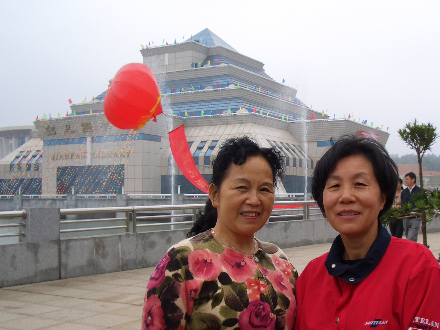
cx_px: 278
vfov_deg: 30.2
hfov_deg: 39.4
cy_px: 187
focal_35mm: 48
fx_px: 610
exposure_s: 1/80
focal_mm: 5.8
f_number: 4.3
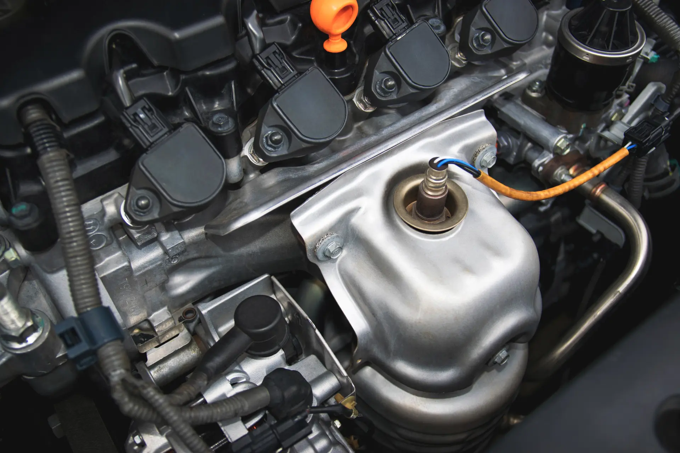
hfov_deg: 53.1
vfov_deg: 36.9
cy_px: 226
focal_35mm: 36
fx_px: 680
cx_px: 340
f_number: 3
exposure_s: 1/180
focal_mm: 24
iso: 100
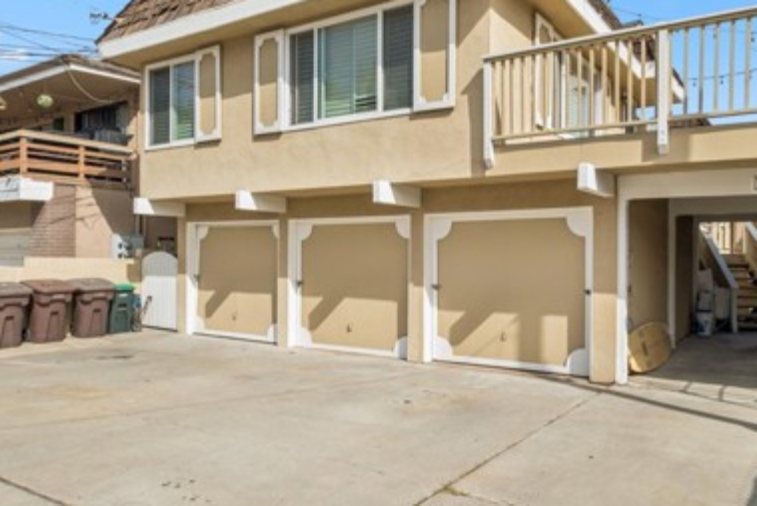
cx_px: 445
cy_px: 263
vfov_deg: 48.0
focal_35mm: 27
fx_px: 568
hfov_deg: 66.9
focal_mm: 10.5
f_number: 9
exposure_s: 1/550
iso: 200
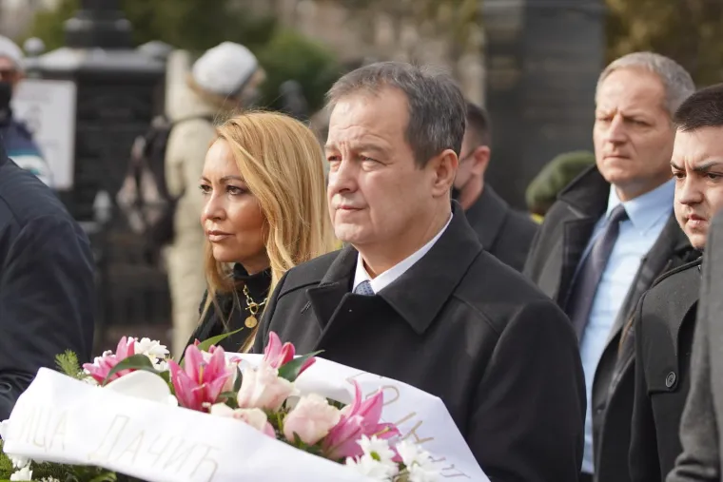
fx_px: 2651
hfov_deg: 15.5
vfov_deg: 10.4
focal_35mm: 132
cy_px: 241
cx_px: 362
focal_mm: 88
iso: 1000
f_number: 3.2
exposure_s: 1/3200
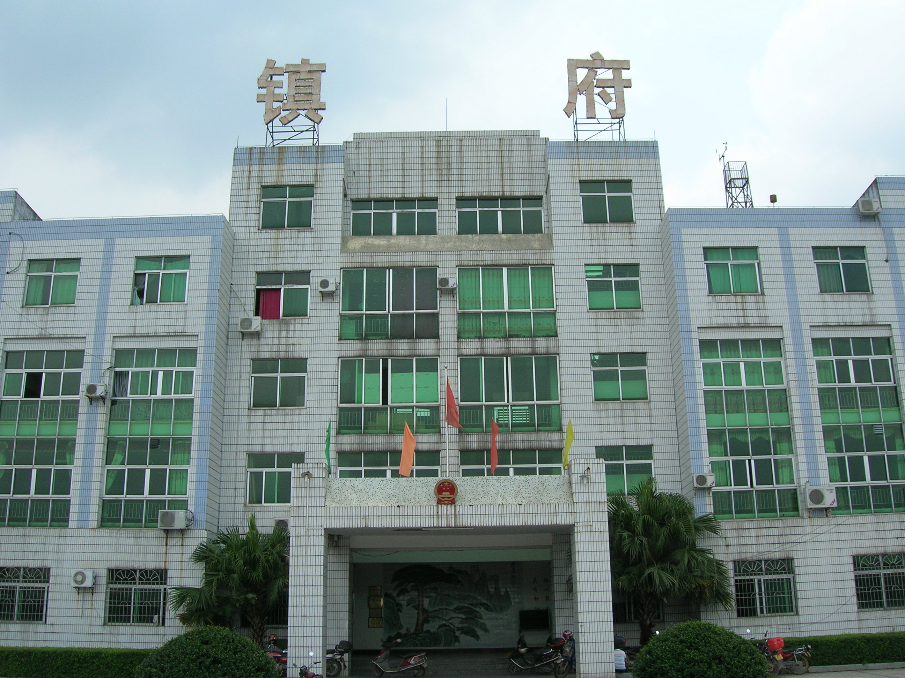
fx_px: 915
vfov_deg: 40.7
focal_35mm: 35
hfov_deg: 52.6
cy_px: 339
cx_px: 452
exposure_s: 1/170
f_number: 4.9
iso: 50
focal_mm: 5.8
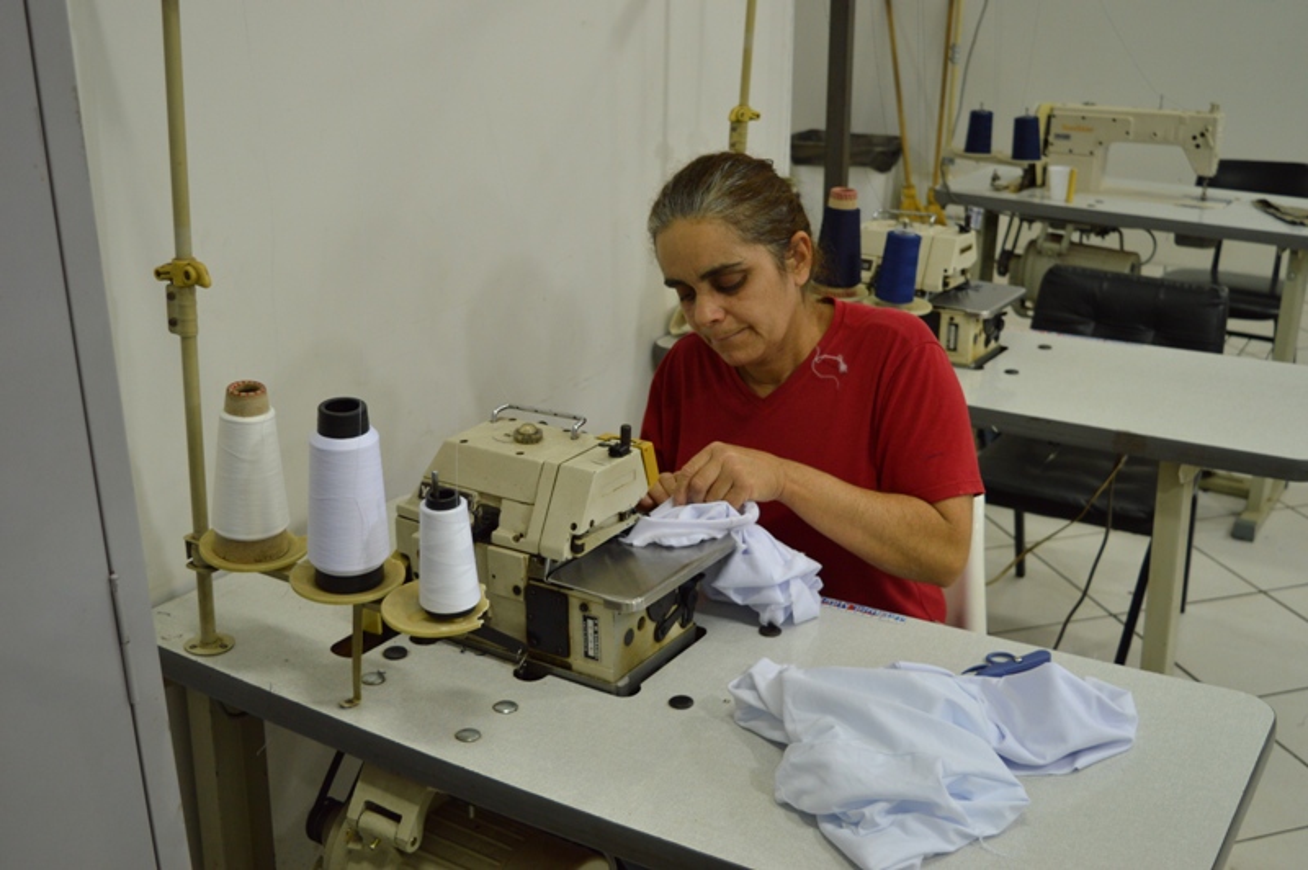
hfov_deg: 48.0
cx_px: 654
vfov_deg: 33.0
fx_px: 1470
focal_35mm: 40
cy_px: 435
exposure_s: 1/50
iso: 400
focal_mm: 27
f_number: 4
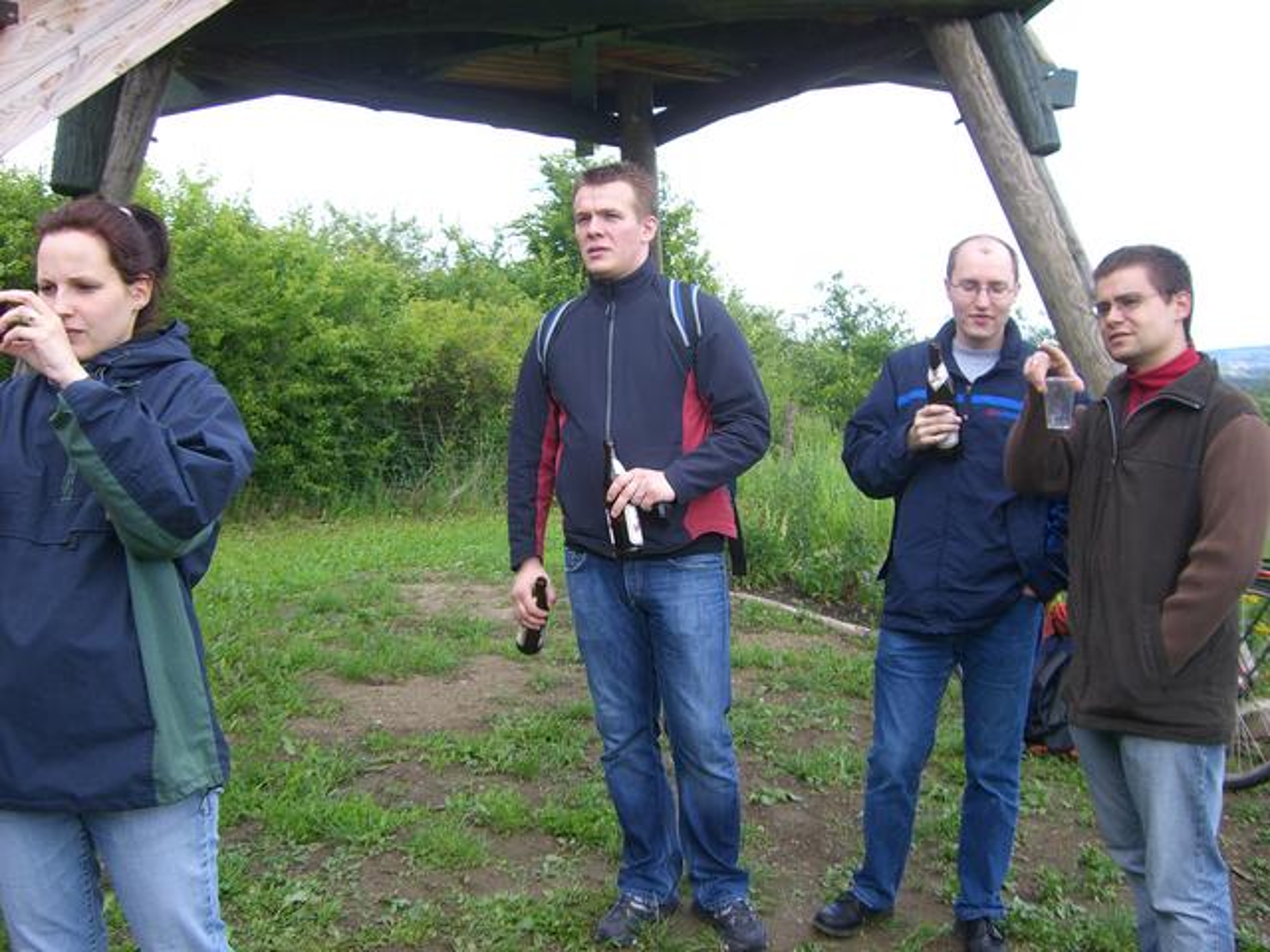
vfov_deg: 37.7
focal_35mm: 38
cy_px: 476
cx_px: 635
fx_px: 1394
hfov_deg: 49.0
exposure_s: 1/250
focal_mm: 6.2
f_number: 2.7
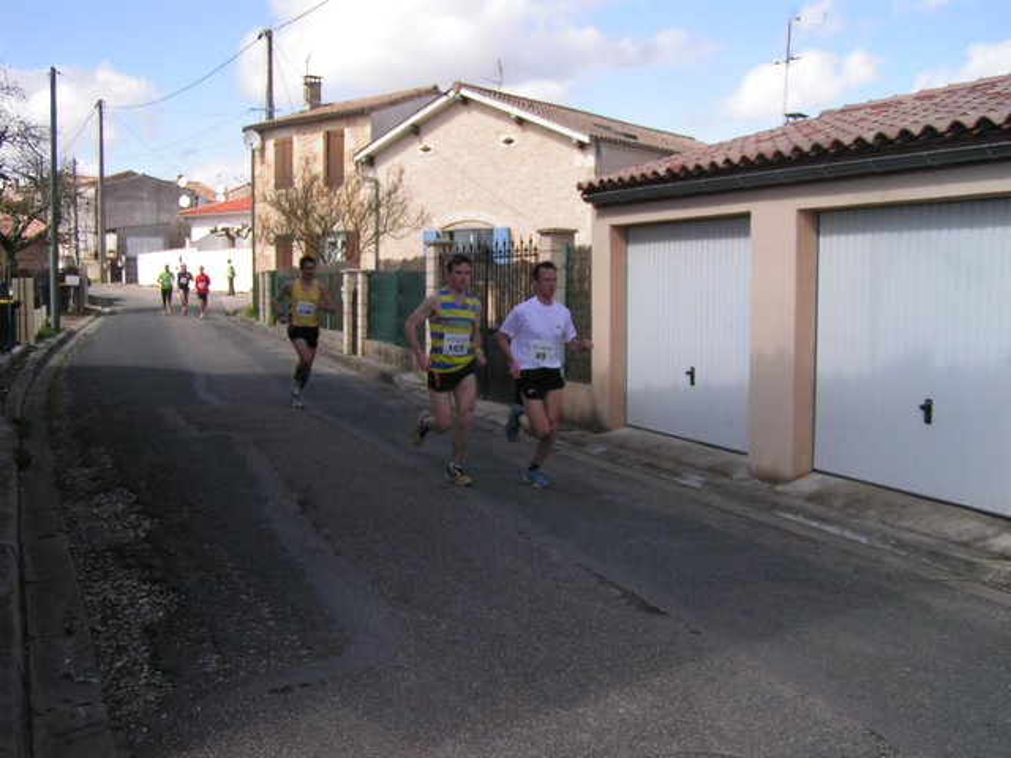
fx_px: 1110
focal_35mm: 38
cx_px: 506
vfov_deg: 37.7
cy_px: 379
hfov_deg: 49.0
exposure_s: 1/800
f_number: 2.8
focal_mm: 5.8
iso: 50
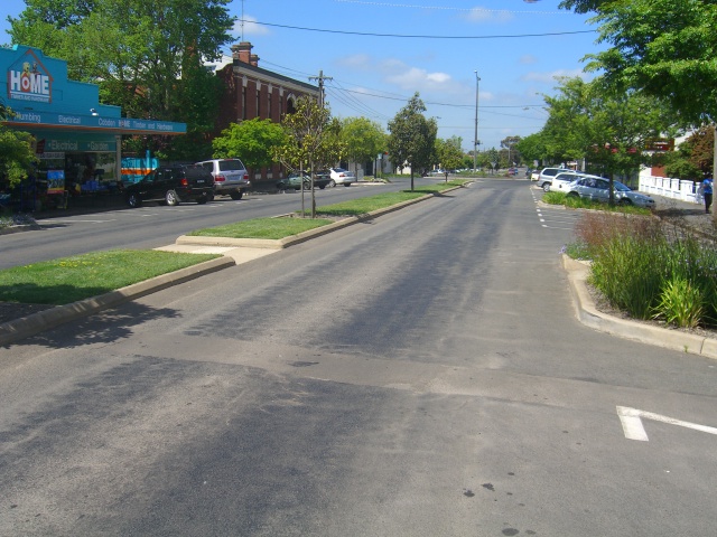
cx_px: 358
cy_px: 268
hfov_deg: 49.0
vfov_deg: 37.7
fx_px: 787
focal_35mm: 38
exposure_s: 1/160
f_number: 8
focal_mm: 7.9
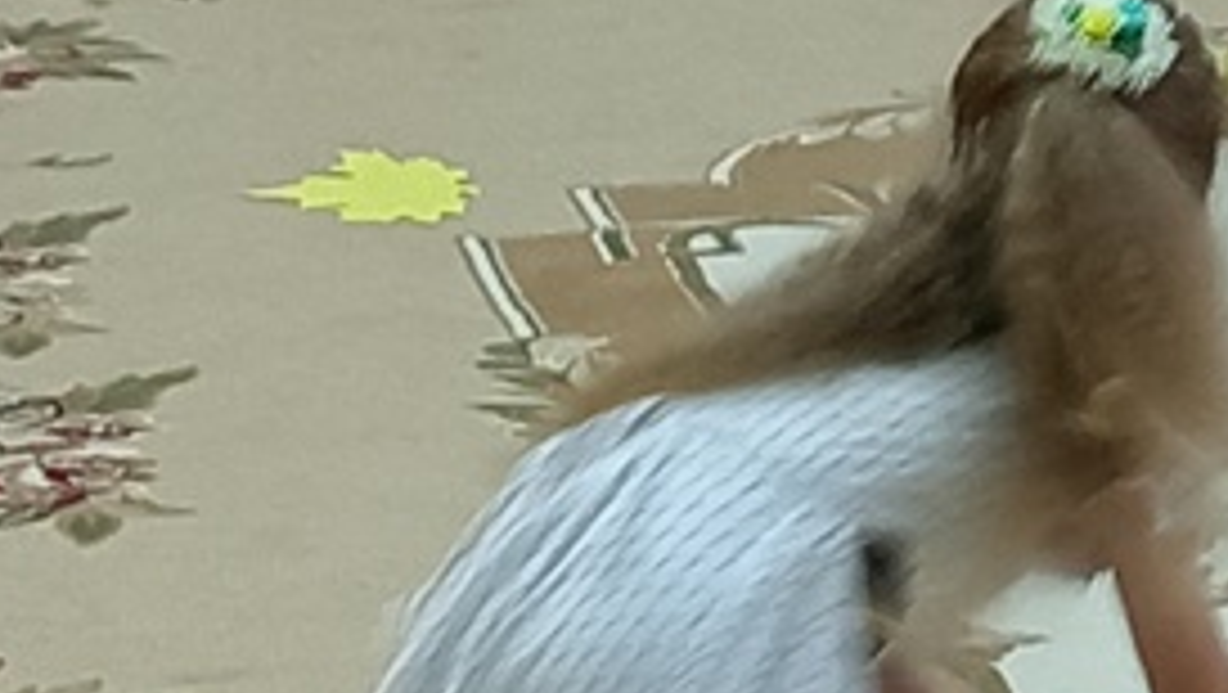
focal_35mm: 202
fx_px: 6582
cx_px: 1230
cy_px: -306
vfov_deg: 6.0
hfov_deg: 10.6
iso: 255
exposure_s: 1/25
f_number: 1.8
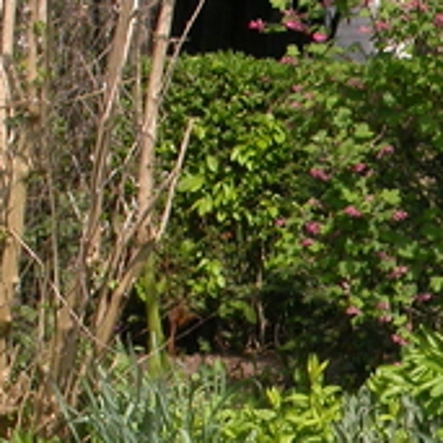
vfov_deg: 7.7
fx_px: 3287
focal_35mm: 227
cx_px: 635
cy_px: 391
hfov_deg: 7.6
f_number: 6.1
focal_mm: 15.1
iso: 100
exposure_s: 1/298
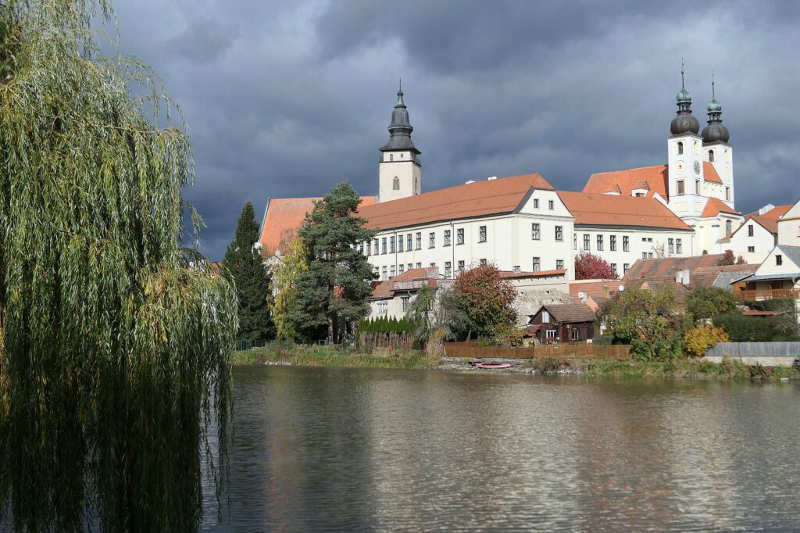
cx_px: 400
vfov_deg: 28.6
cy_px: 266
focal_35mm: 47
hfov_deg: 41.9
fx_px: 1044
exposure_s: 1/1600
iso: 125
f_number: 4
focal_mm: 17.2
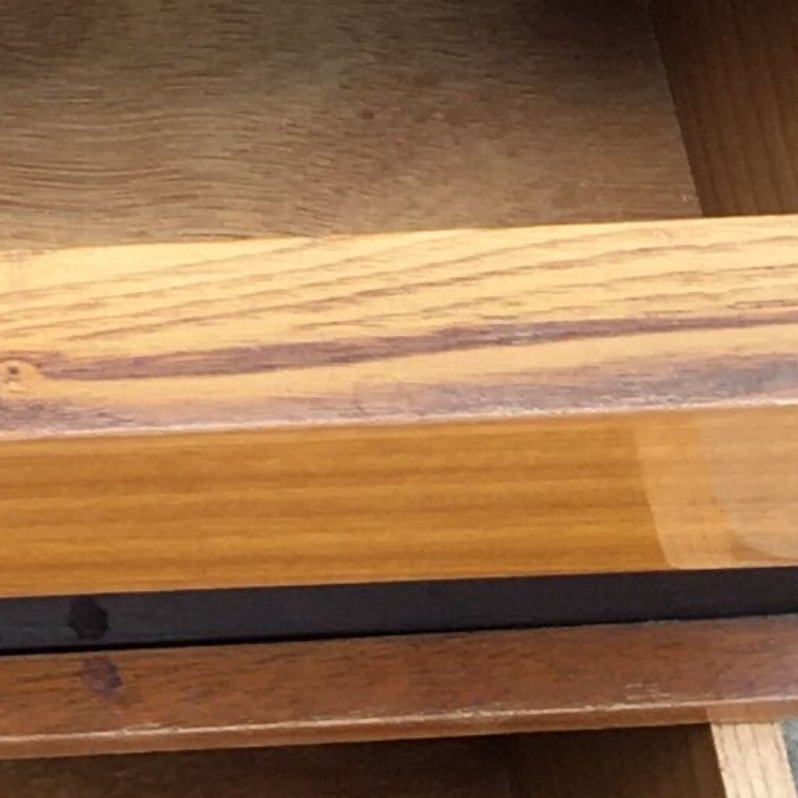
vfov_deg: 9.2
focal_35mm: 190
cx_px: -1424
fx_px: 4955
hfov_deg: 8.1
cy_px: 238
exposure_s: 1/124
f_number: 2.2
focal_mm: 4.15
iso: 25
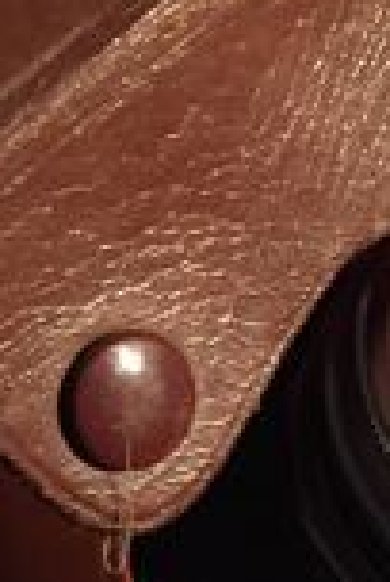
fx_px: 1537
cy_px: 532
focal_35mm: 95
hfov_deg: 14.4
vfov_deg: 20.9
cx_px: 245
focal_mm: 4.15
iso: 250
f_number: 2.2
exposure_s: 1/25
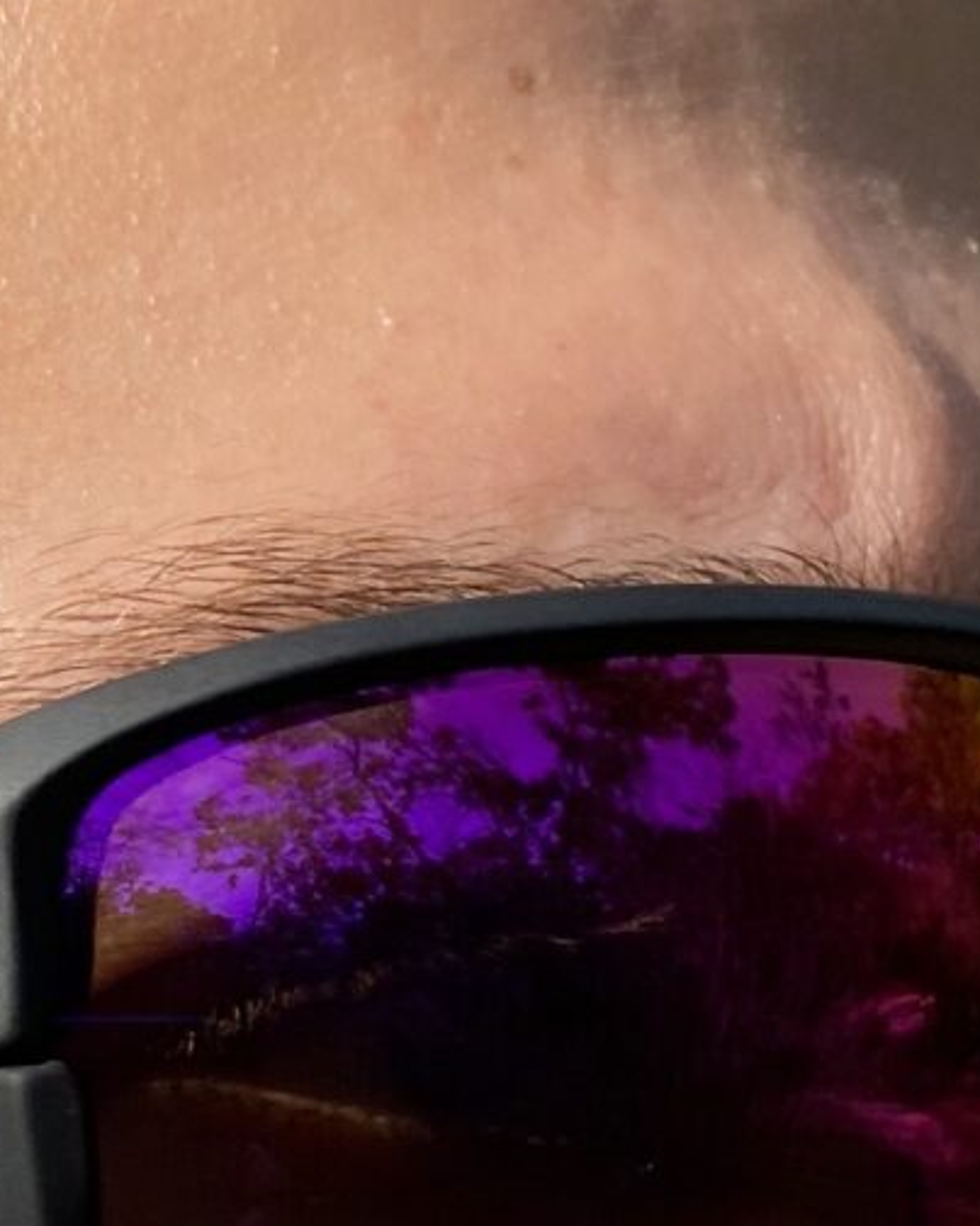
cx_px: 158
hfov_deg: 11.9
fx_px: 4678
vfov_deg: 14.8
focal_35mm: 129
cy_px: 954
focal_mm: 4.25
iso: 32
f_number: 1.8
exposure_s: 1/1585
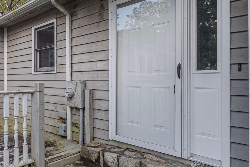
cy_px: 76
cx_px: 51
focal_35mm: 27
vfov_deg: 47.9
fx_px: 187
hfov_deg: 61.9
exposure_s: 1/1000
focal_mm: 14
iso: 320
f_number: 7.1
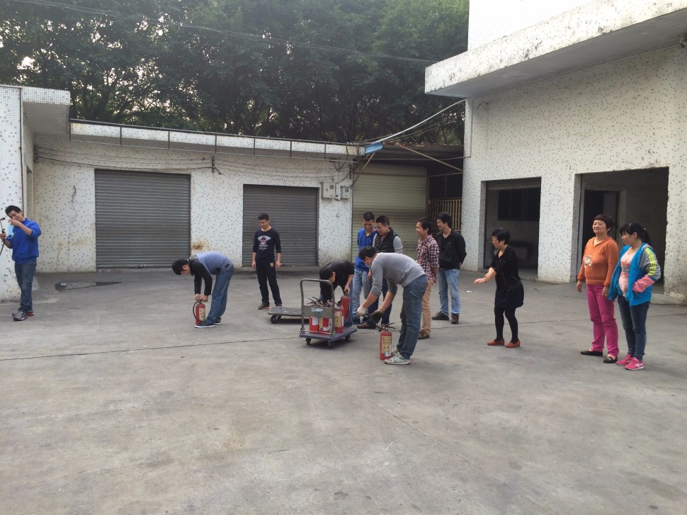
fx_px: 575
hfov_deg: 61.7
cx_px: 344
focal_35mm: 29
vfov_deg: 48.2
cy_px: 258
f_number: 2.2
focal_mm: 4.15
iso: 40
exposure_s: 1/100
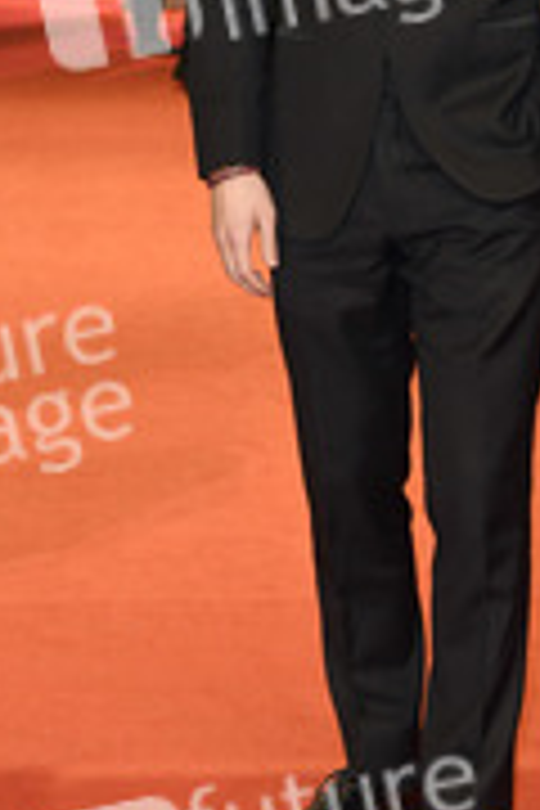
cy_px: 189
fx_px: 2497
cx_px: 392
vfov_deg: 18.3
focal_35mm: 111
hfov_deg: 12.3
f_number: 5
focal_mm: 50
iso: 1250
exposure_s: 1/160
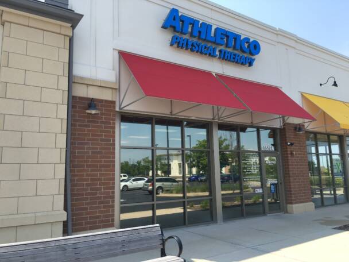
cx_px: 174
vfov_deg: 48.2
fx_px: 292
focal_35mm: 29
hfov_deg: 61.7
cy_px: 131
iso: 25
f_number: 2.2
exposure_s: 1/615
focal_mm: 4.15
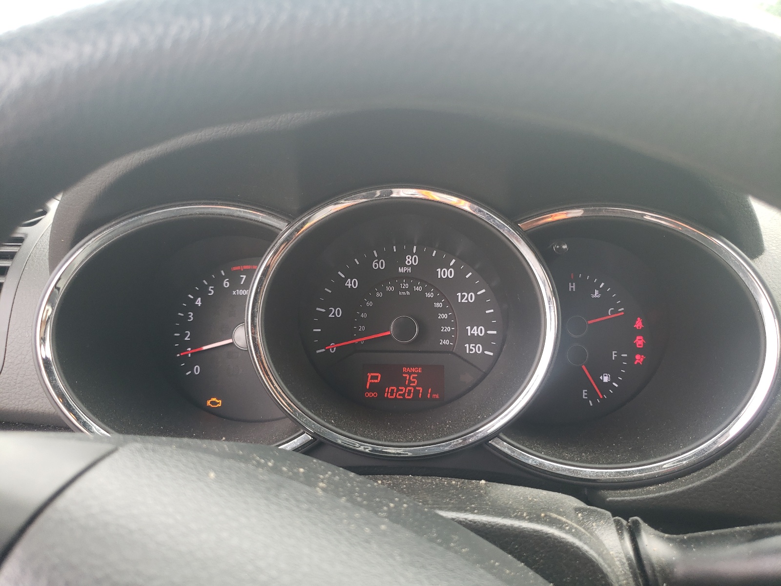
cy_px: 293
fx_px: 587
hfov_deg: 67.3
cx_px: 390
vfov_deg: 53.1
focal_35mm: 26
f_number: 1.5
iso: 50
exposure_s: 1/106
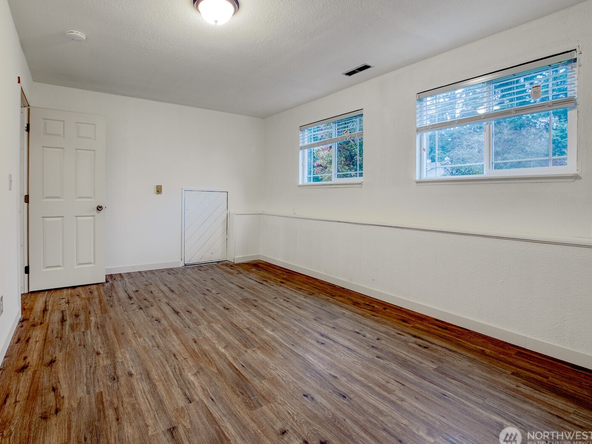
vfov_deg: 77.9
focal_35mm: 16
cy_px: 201
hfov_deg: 94.3
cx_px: 269
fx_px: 274
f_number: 6.3
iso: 200
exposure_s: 1/2
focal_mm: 7
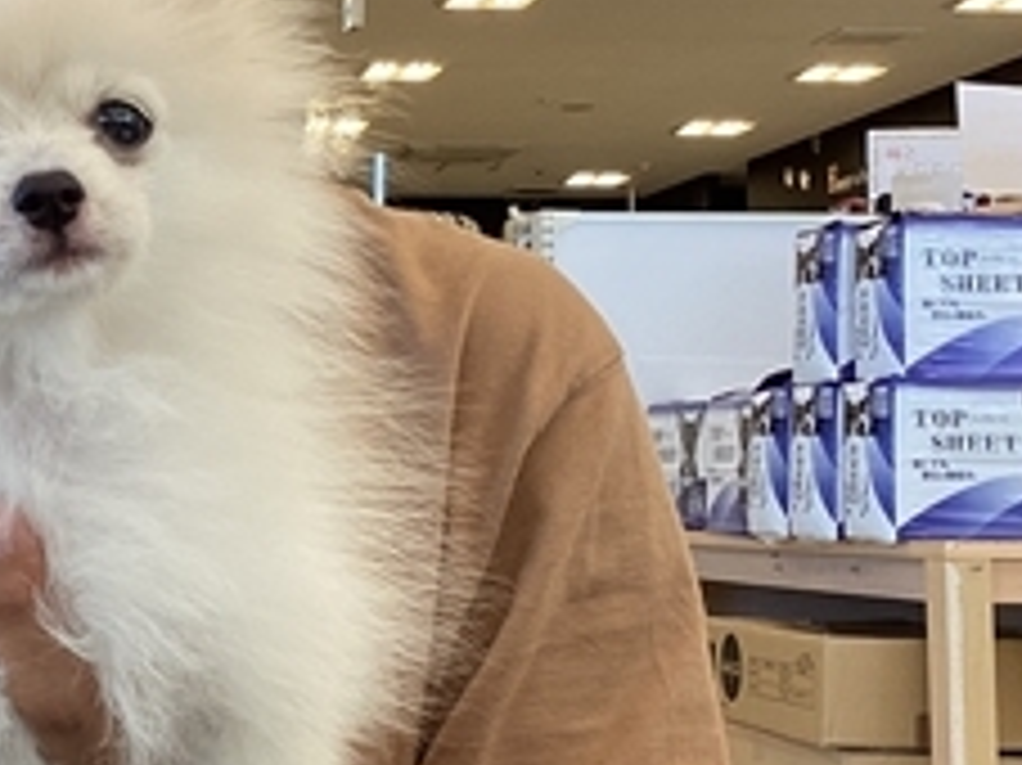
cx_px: -54
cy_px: 410
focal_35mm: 82
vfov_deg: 18.0
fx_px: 2420
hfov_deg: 22.7
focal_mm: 3.3
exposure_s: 1/100
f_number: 2.4
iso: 50
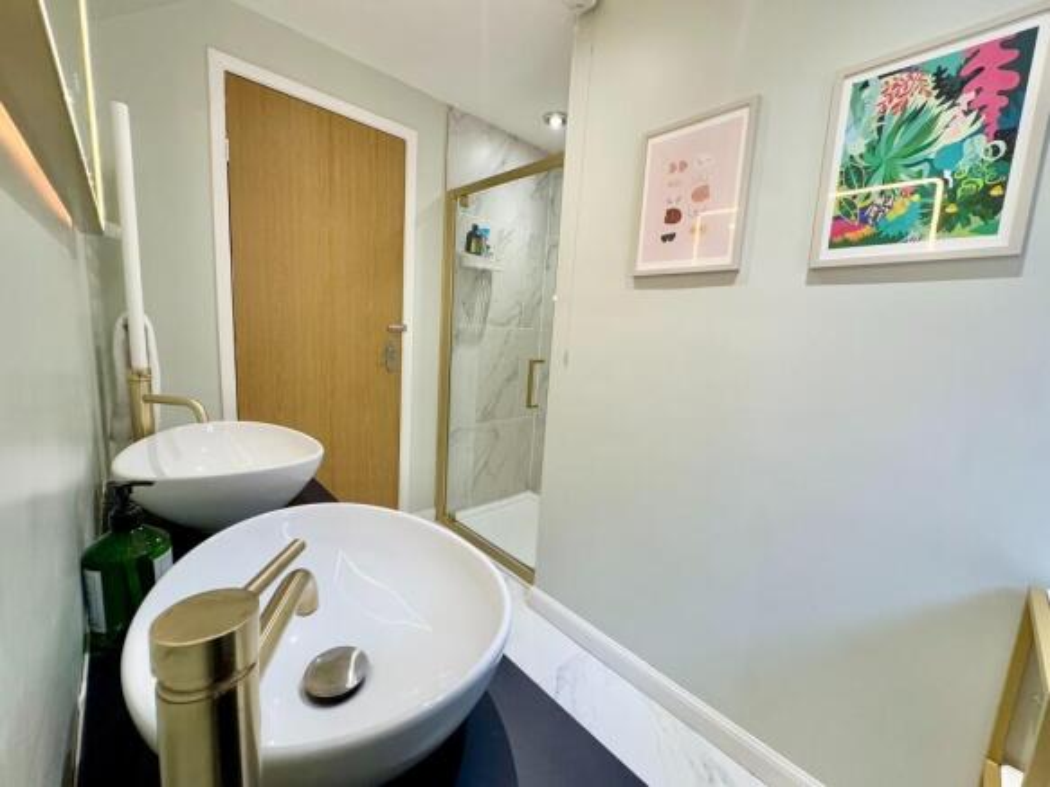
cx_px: 525
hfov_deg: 102.1
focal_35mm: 14
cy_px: 394
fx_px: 425
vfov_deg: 85.7
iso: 250
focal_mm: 2.22
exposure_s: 1/100
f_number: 2.2
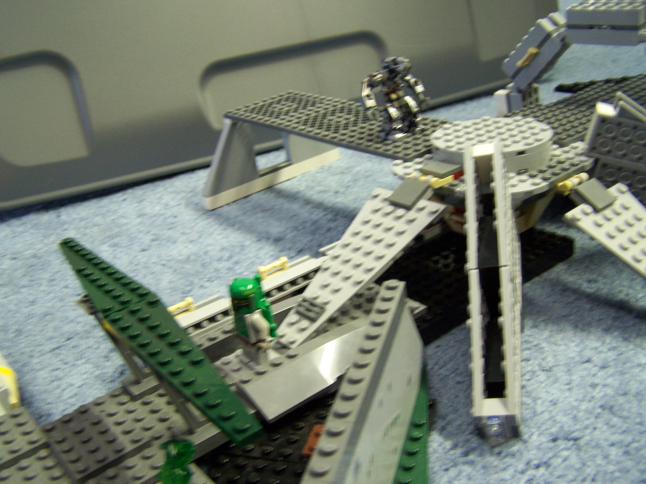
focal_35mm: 38
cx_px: 323
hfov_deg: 49.0
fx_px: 709
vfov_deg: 37.7
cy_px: 242
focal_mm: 6.3
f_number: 2.8
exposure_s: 1/8
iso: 140
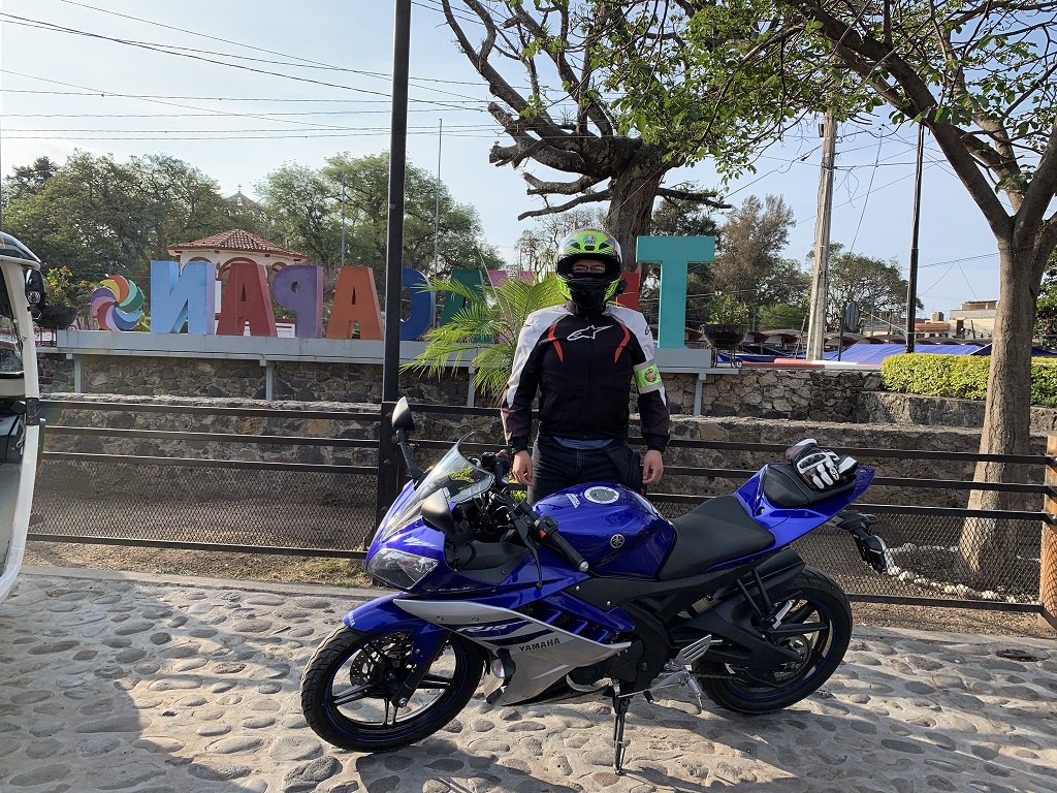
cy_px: 396
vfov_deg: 53.1
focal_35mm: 26
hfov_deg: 67.3
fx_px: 794
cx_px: 528
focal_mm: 4.25
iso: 25
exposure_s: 1/1149
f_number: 1.8
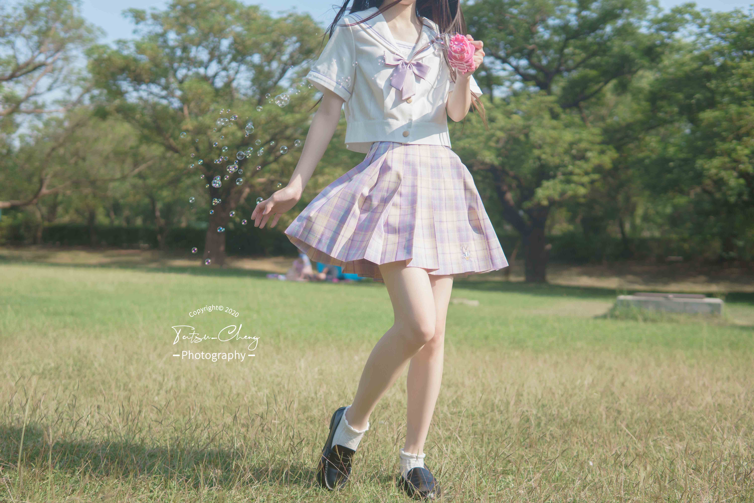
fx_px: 942
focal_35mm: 45
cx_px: 377
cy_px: 252
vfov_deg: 29.9
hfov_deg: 43.6
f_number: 2.2
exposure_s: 1/1600
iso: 100
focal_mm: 30
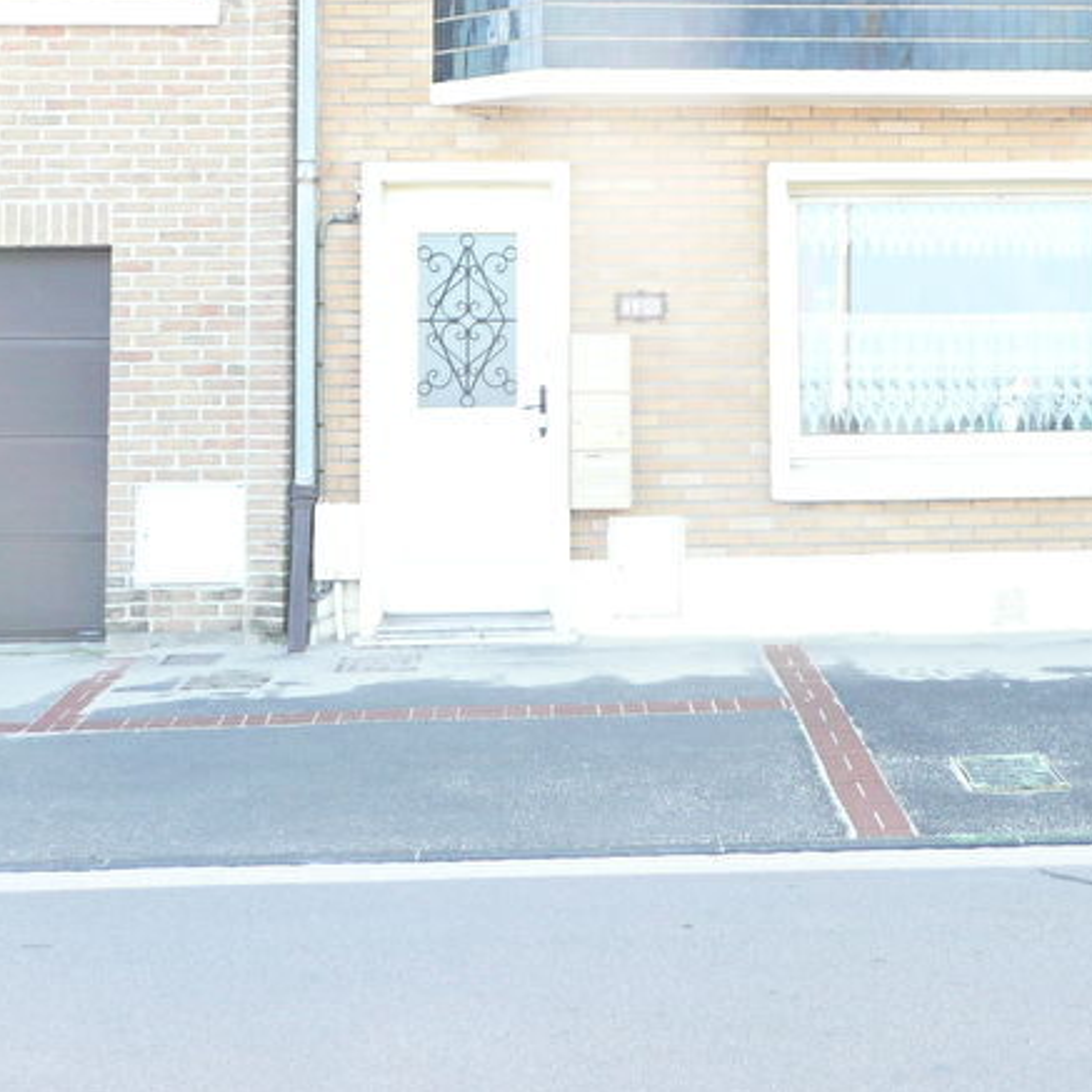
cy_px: 165
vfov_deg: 28.7
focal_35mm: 58
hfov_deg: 29.4
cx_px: 710
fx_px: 2070
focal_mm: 4.6
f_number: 3.3
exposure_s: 1/80
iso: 100
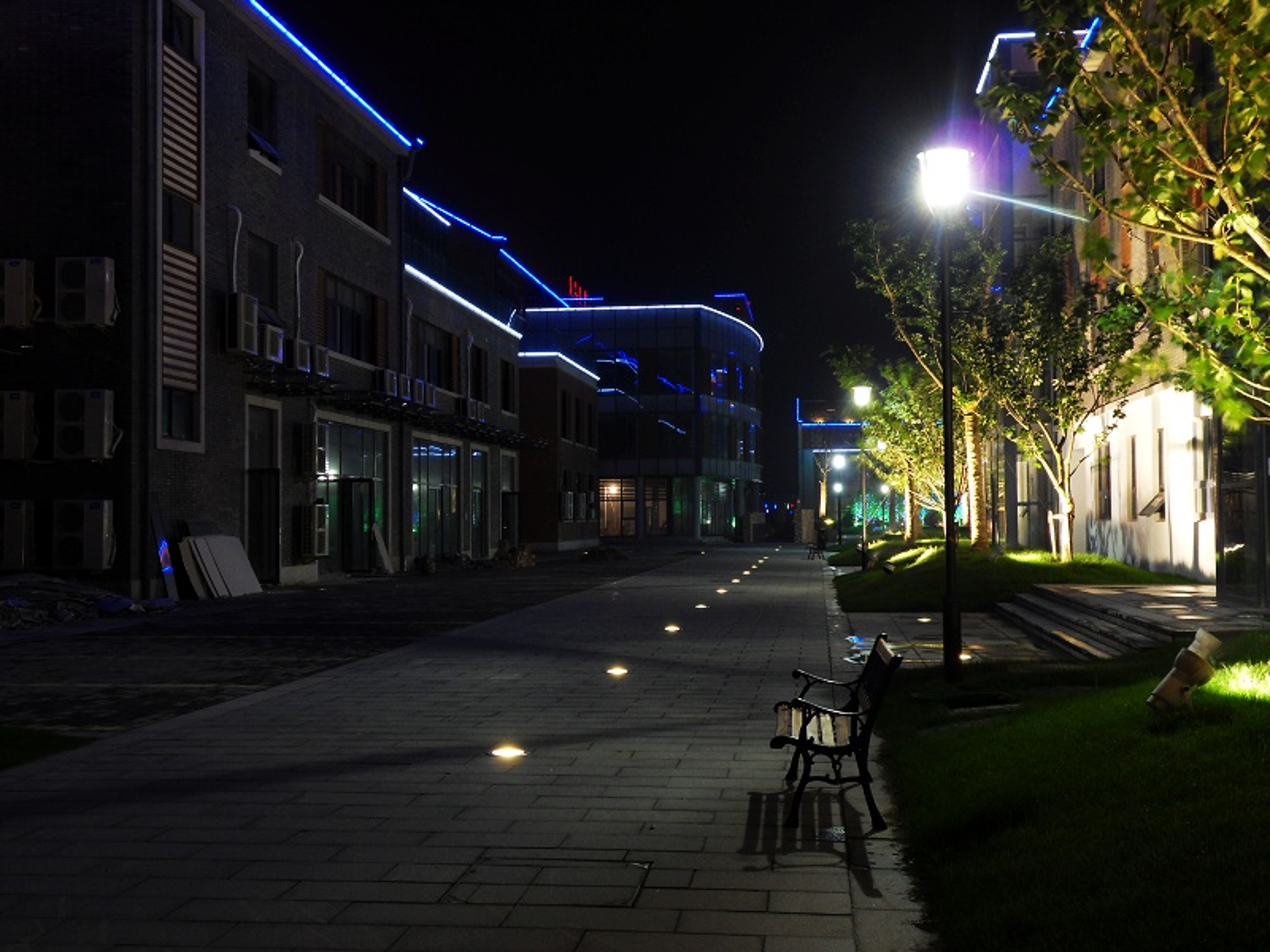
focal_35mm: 45
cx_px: 635
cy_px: 476
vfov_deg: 32.2
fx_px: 1651
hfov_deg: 42.1
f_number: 4.2
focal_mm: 7.9
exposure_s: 1/1.43
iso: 80
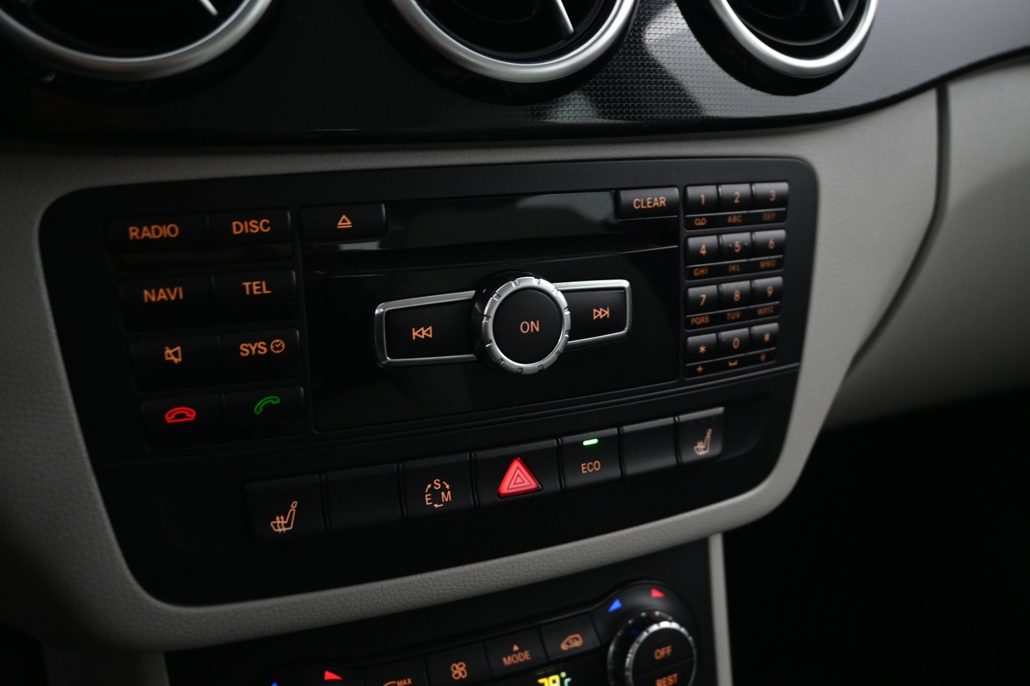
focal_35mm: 34
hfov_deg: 56.1
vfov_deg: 39.1
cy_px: 343
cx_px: 515
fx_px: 966
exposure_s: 1/10
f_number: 4
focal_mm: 22.5
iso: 1600
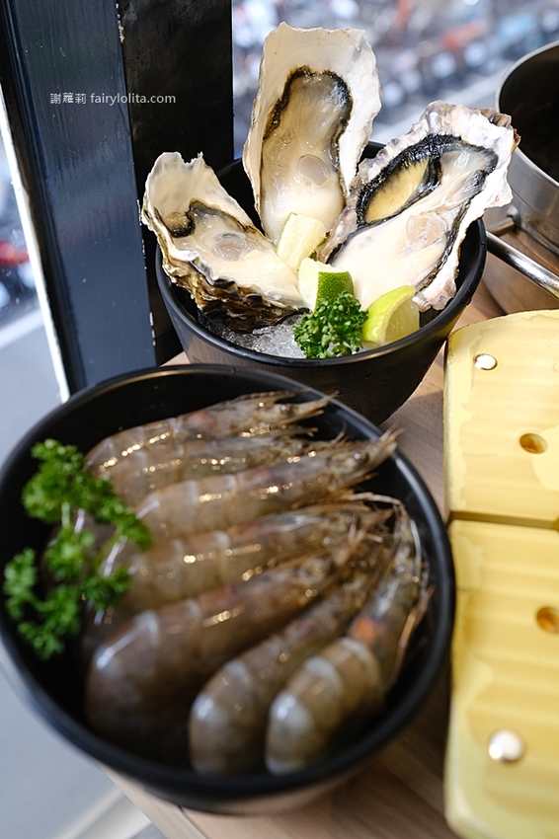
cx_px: 280
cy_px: 420
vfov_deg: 54.5
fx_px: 816
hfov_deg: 37.8
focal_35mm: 35
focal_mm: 23
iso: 1000
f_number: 3.6
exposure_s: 1/105
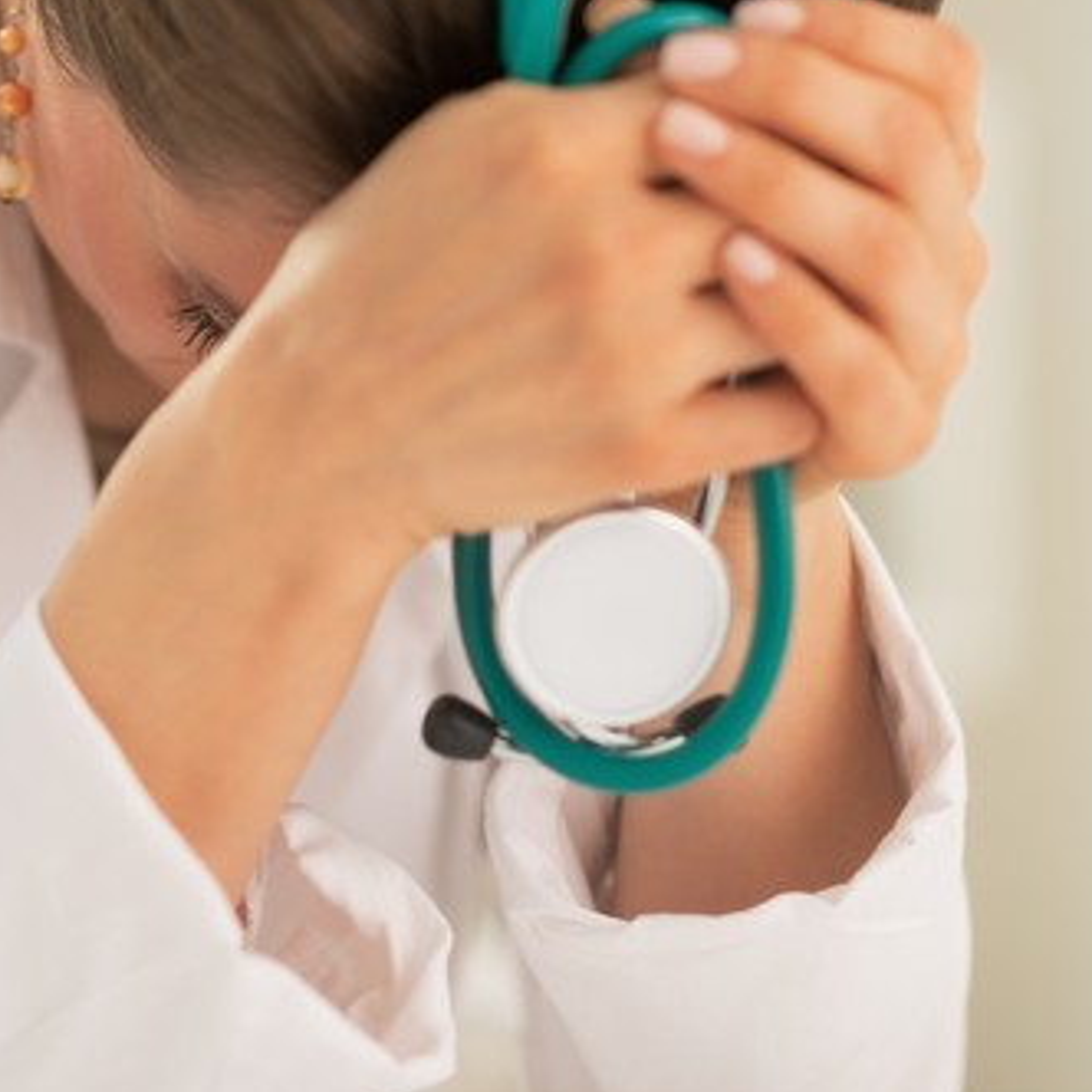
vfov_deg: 10.0
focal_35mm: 174
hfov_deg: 10.0
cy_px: 306
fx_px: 6210
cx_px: 201
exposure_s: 1/125
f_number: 2
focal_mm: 85
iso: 100
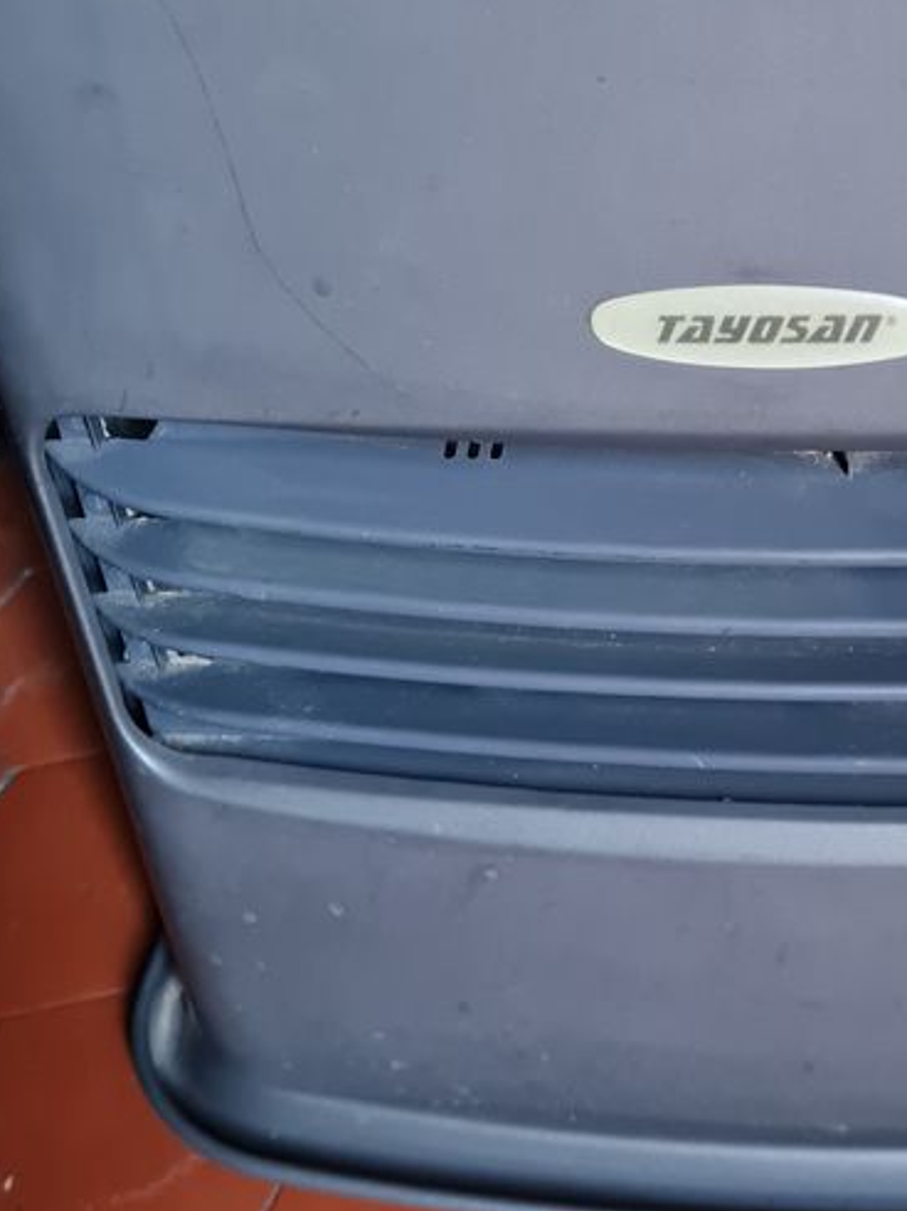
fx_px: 1852
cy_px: 459
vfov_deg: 36.0
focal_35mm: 53
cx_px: 831
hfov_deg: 26.5
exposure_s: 1/25
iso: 640
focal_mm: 5.4
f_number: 1.8
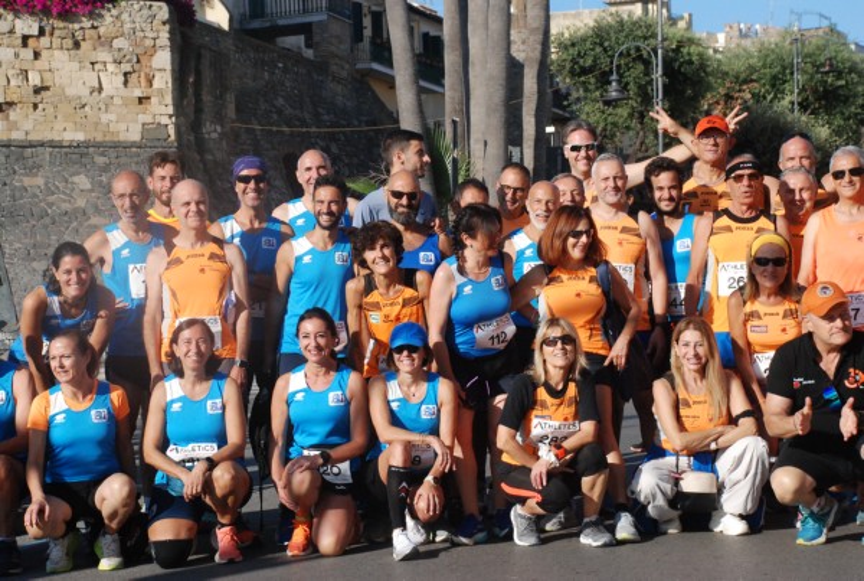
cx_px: 432
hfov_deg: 21.9
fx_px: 2237
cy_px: 290
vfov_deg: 14.8
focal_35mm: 93
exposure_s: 1/2000
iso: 1000
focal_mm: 62
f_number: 7.1
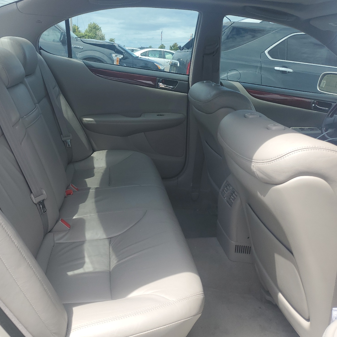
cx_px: 117
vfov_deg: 52.5
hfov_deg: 51.7
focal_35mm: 31
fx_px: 341
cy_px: 168
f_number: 1.5
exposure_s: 1/1111
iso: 50
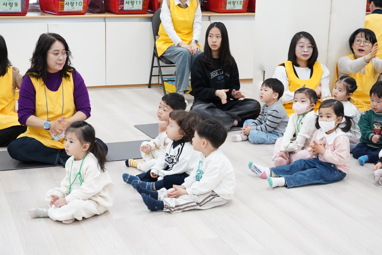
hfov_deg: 31.9
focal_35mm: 63
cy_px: 124
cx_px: 186
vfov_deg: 21.6
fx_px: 668
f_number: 7.1
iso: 2500
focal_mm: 60
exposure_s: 1/50
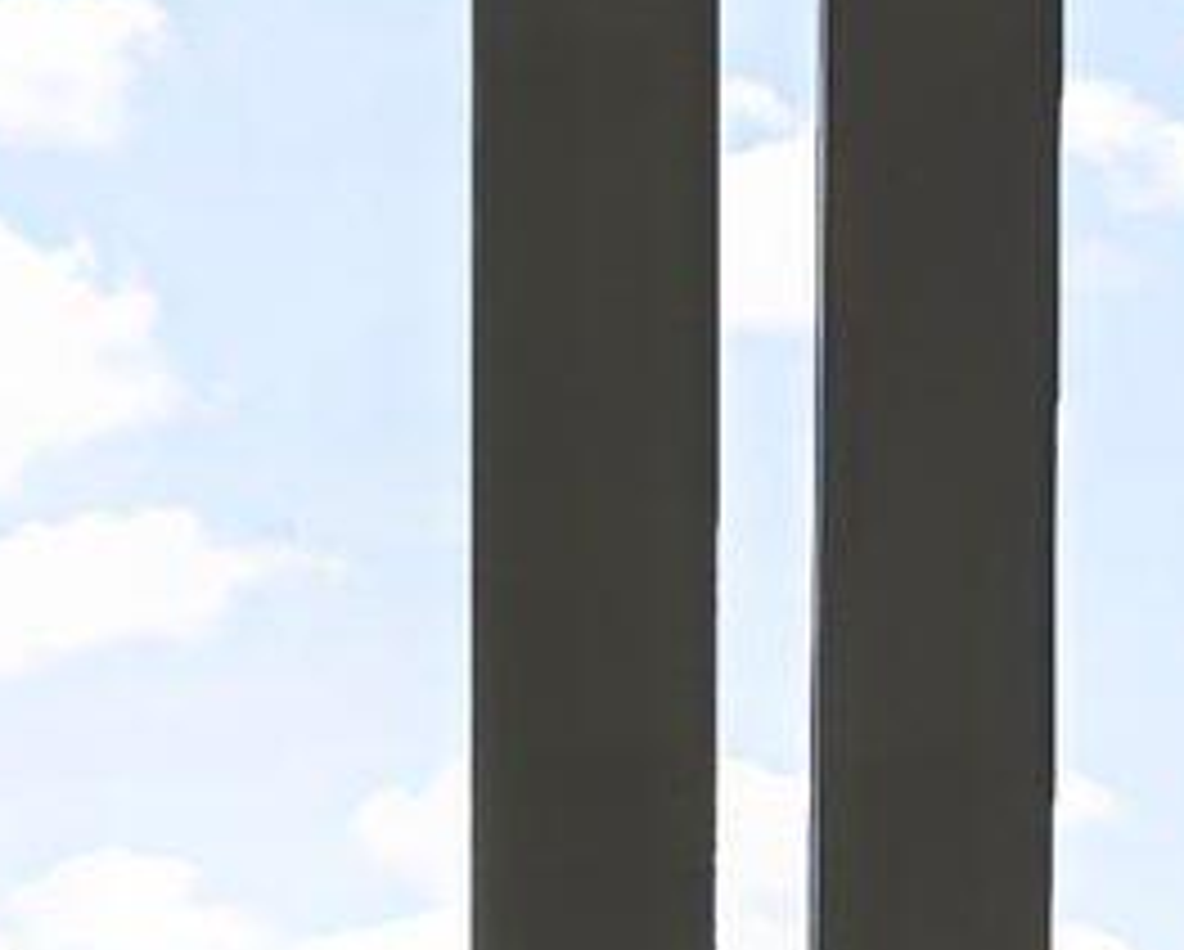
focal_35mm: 248
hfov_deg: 7.7
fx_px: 8700
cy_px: 1682
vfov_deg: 6.1
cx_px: -338
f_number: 9
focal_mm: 22.9
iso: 400
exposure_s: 1/40
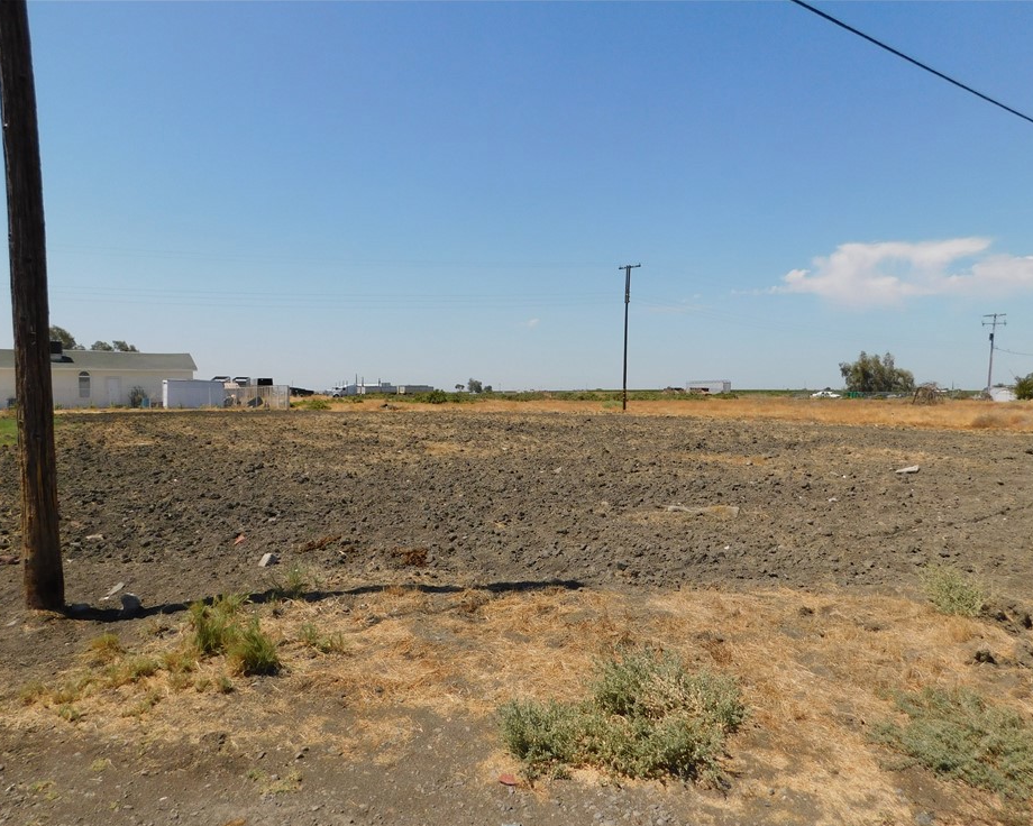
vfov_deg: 56.8
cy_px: 430
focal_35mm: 25
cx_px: 523
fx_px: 764
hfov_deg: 68.1
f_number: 6
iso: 125
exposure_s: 1/800
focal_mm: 4
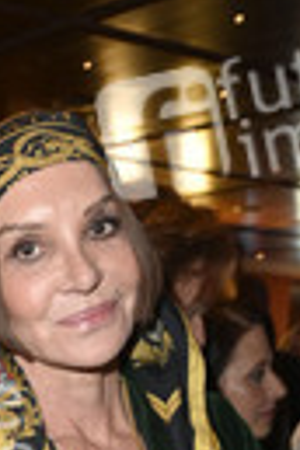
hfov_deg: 13.9
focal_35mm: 96
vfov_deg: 19.1
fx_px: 1200
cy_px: 642
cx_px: -42
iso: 3200
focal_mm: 31
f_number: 5.6
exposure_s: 1/50
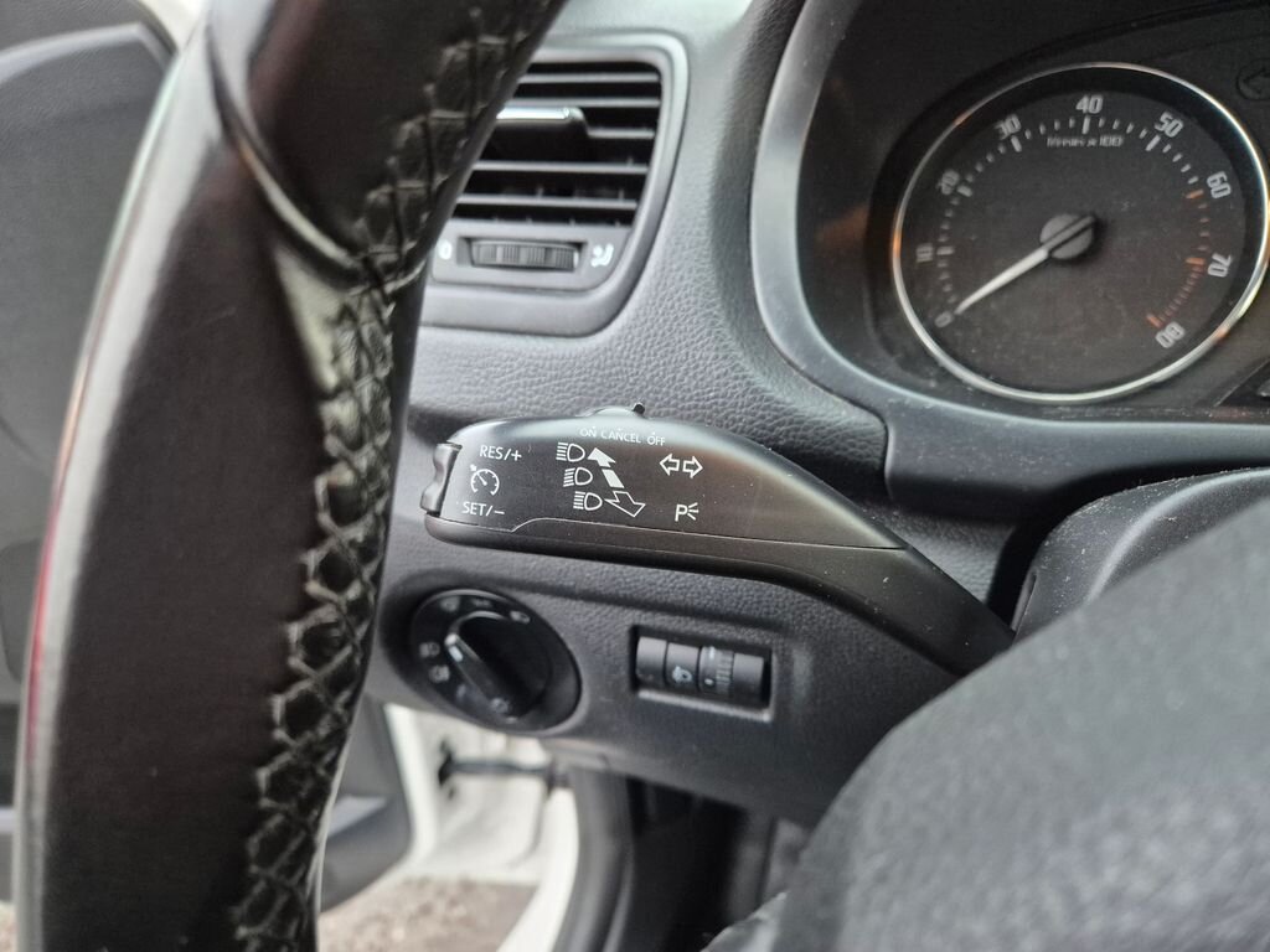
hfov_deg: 73.9
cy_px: 476
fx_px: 844
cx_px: 635
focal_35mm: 23
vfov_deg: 58.9
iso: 1250
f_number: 1.8
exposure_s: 1/100
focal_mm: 5.4
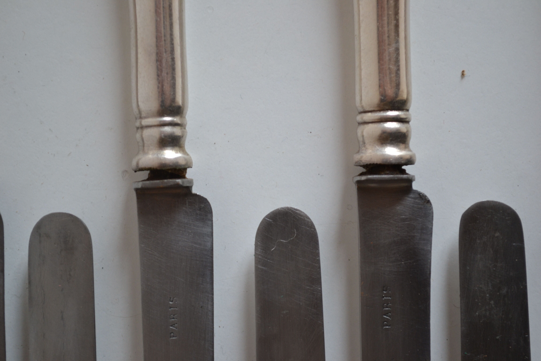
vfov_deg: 16.6
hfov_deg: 24.6
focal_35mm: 82
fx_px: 1240
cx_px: 270
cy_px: 180
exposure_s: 1/20
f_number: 5.6
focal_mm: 55
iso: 400
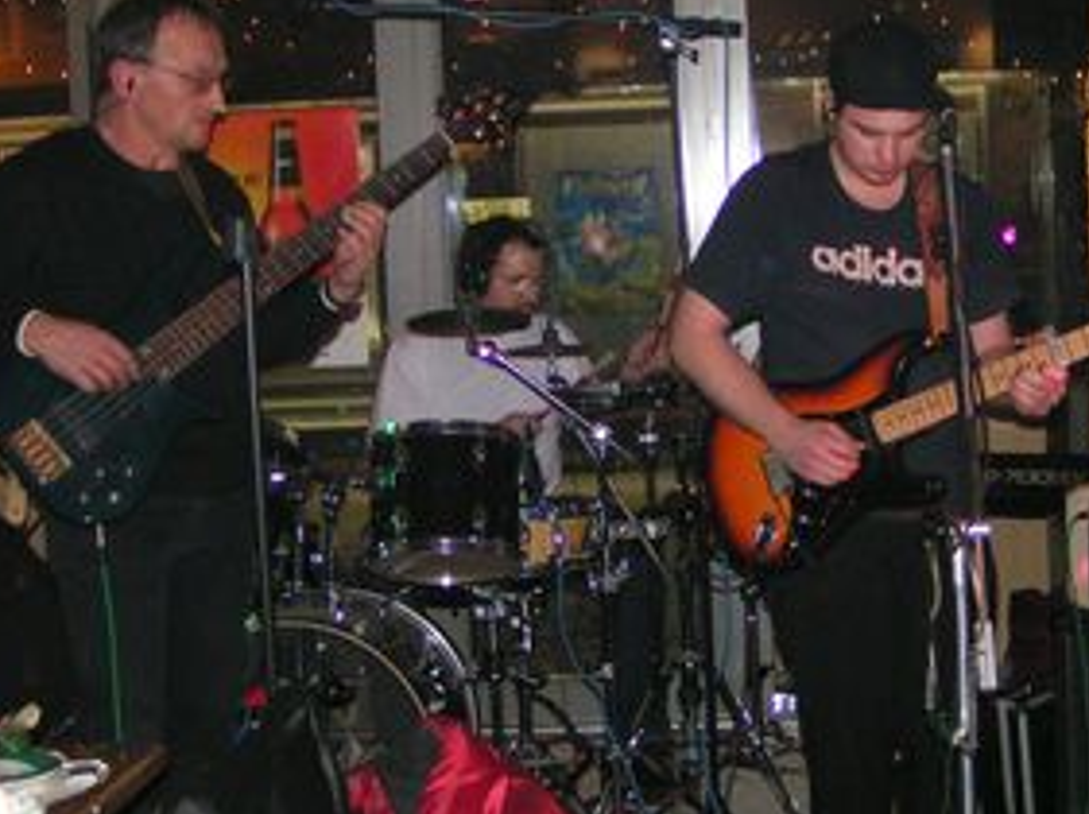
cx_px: 643
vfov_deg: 22.4
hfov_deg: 29.8
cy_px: 248
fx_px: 2042
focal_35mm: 65
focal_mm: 5.8
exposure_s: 1/40
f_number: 2.8
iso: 200
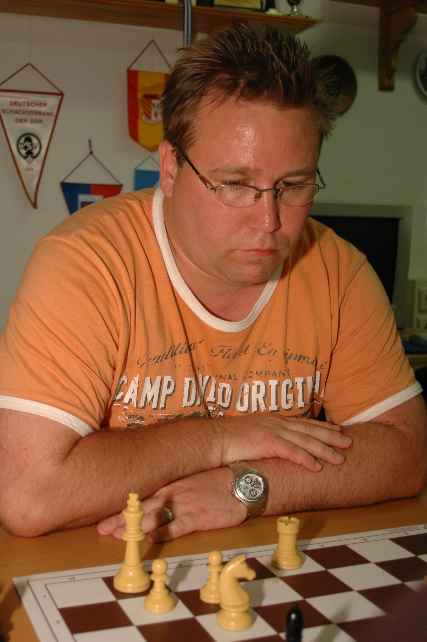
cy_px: 321
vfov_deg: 41.1
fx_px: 856
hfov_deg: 28.0
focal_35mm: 48
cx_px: 214
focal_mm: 32
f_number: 4.8
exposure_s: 1/60
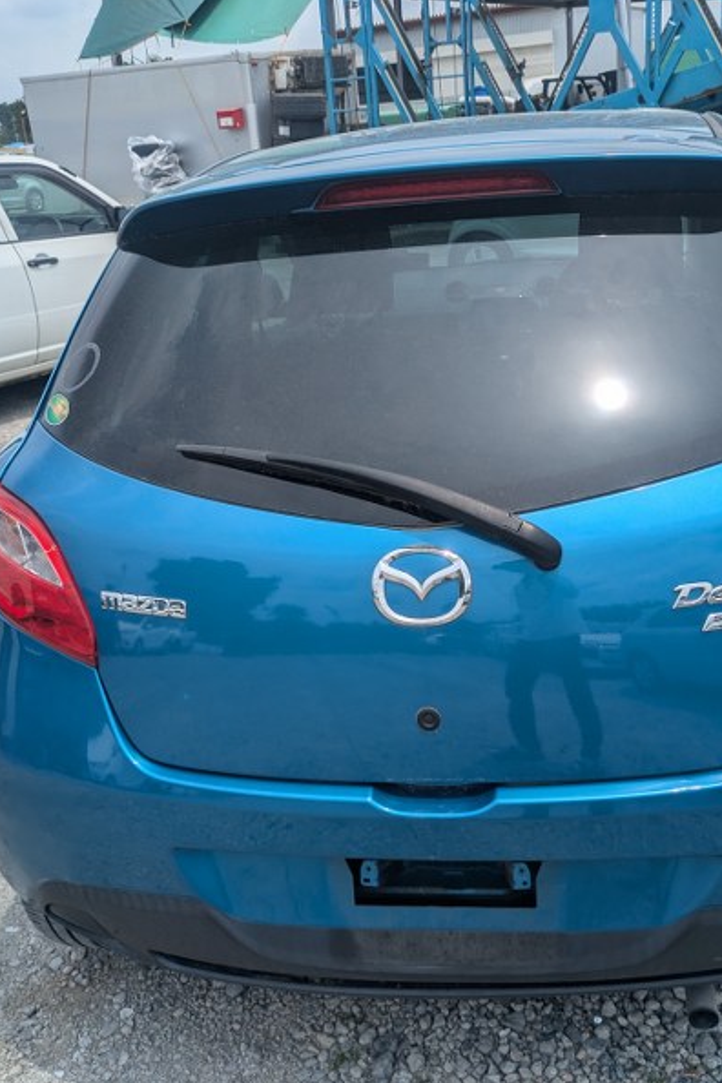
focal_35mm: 35
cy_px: 538
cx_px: 431
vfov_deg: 54.4
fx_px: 1053
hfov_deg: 37.7
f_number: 1.89
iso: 46
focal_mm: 5.43
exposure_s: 1/2294
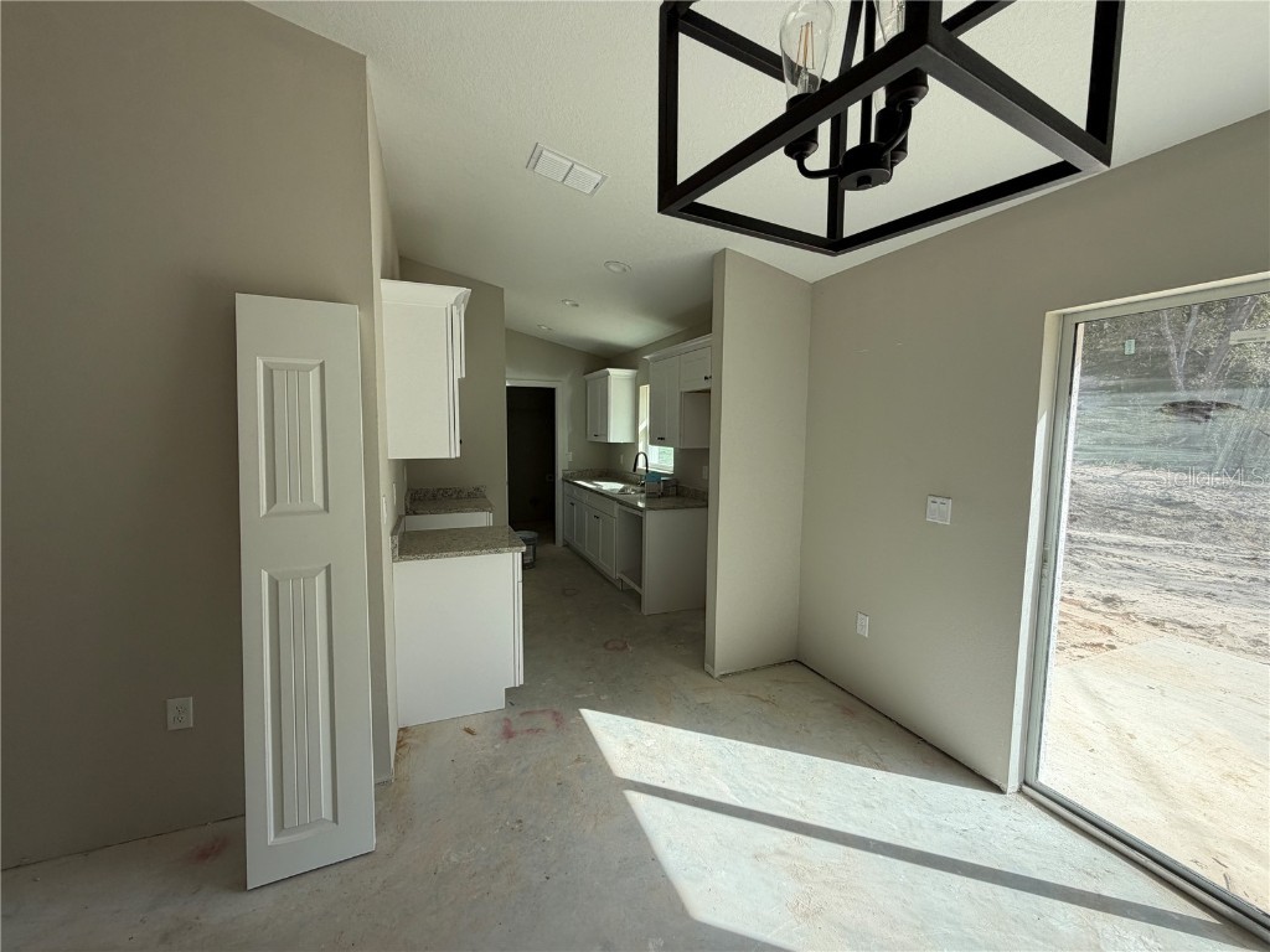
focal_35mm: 14
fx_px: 514
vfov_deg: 85.7
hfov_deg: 102.1
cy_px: 476
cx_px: 635
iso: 50
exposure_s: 1/502
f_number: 2.2
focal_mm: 2.22
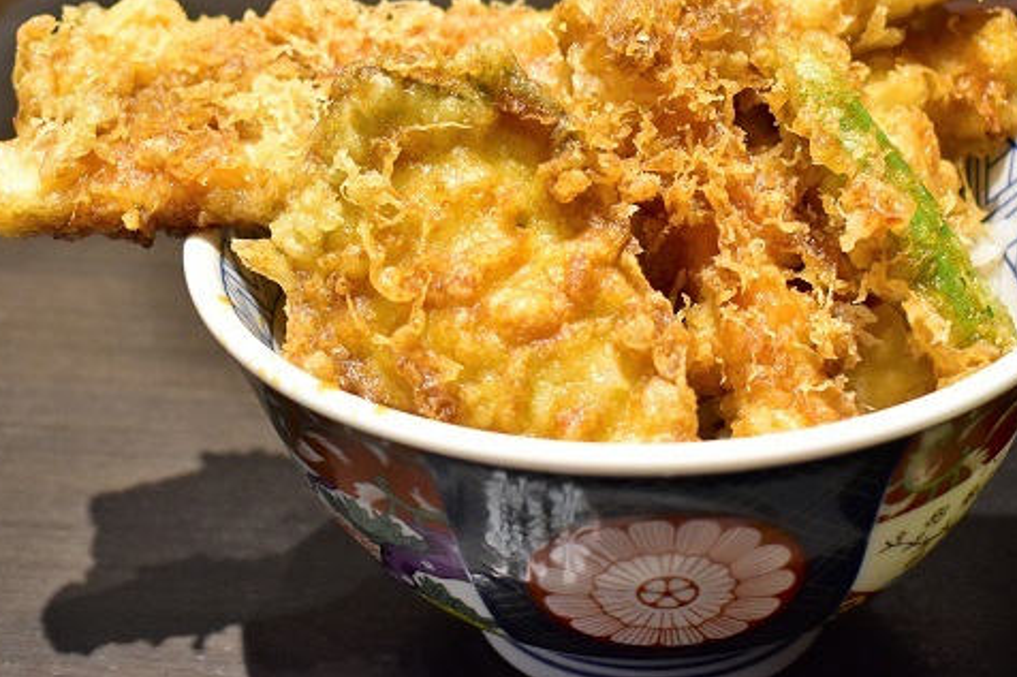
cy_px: 168
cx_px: 600
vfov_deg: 19.9
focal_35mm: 68
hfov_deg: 29.6
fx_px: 1920
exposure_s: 1/80
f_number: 4.5
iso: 1600
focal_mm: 30
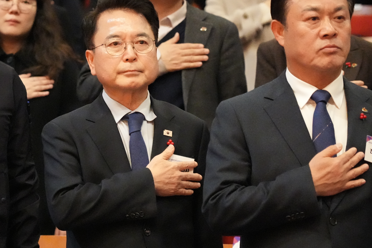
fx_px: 1674
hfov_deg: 12.7
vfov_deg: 8.5
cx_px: 140
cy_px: 146
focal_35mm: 162
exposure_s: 1/250
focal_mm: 105
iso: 32000
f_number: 4
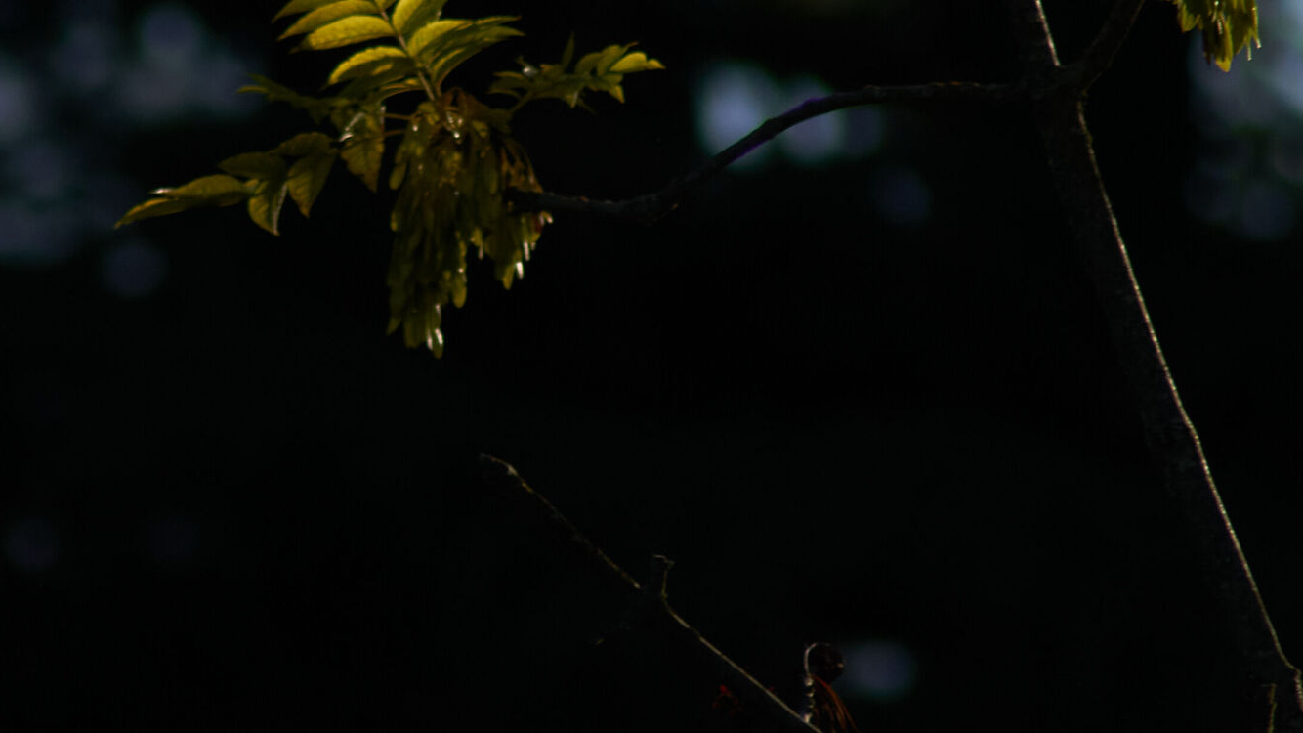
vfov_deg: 0.7
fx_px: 58590
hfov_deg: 1.3
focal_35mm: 1696
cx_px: 372
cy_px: 219
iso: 400
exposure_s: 1/1000
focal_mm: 600
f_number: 11
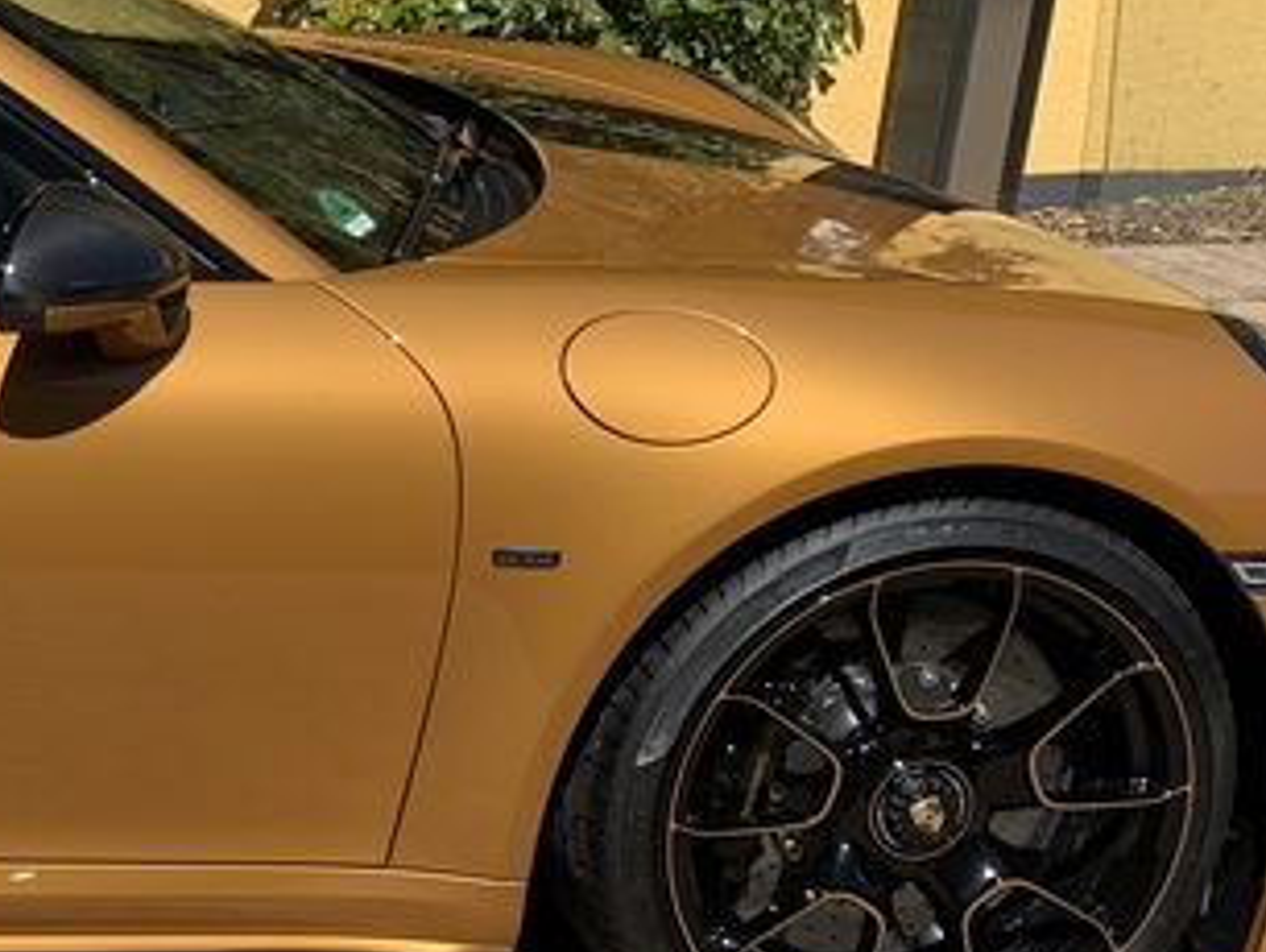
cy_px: 480
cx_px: -455
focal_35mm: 87
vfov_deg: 17.0
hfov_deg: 20.3
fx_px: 3184
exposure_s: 1/2481
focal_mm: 4.25
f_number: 1.8
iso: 25
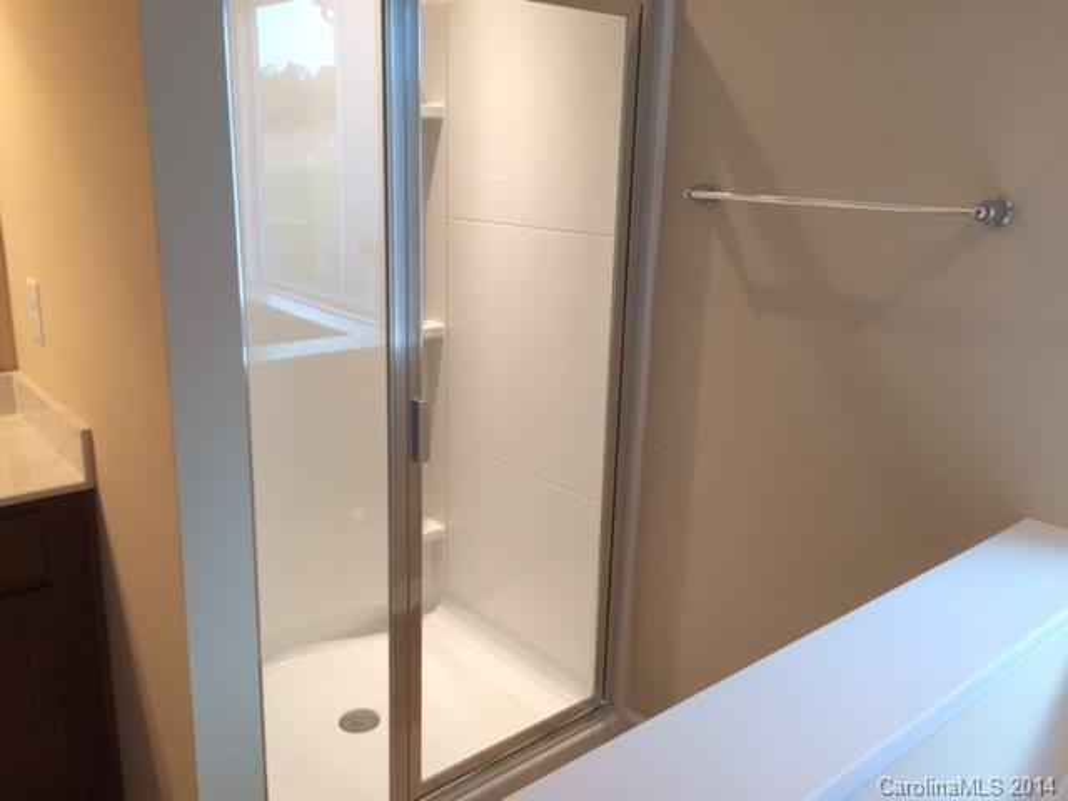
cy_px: 400
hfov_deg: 61.7
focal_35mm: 29
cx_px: 534
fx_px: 895
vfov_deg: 48.2
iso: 32
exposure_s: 1/30
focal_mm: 4.15
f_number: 2.2
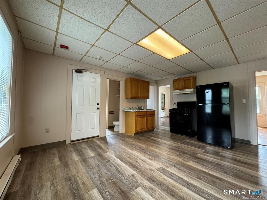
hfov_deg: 102.1
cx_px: 134
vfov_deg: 85.7
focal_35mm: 14
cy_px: 100
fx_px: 108
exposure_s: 1/60
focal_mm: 2.22
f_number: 2.2
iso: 200
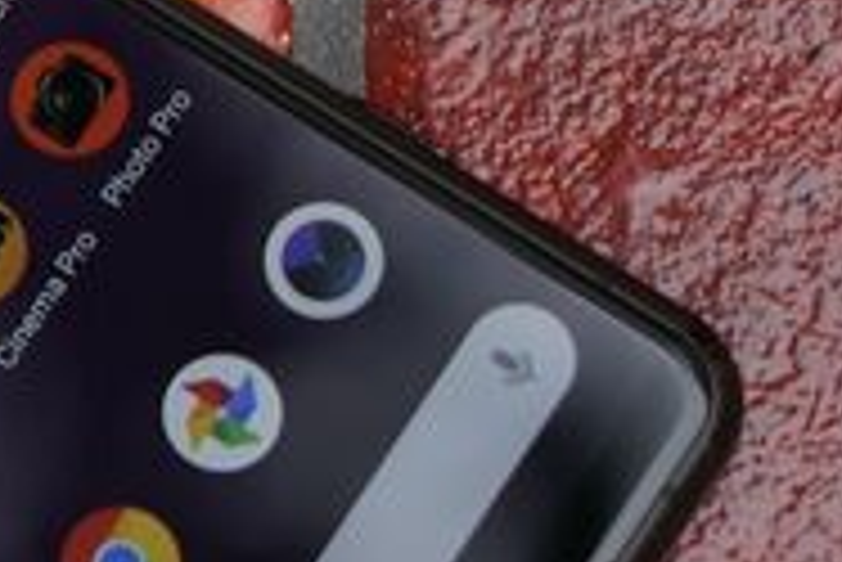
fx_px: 7256
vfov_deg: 4.4
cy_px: 166
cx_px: -581
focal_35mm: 310
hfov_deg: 6.5
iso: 250
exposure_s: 1/250
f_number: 4
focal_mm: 70
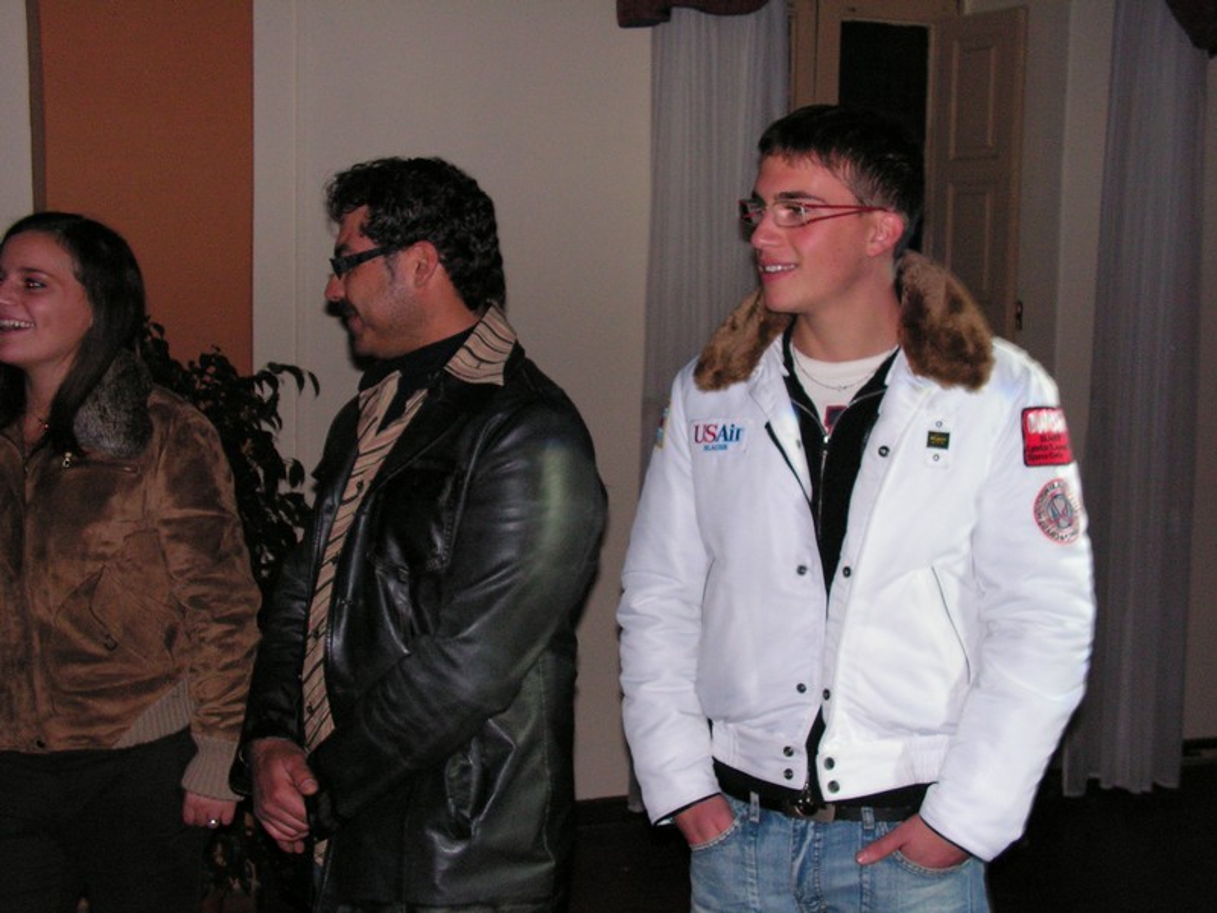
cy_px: 456
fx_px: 1688
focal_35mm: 48
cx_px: 608
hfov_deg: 39.7
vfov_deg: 30.3
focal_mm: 8.1
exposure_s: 1/40
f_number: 3.2
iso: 200
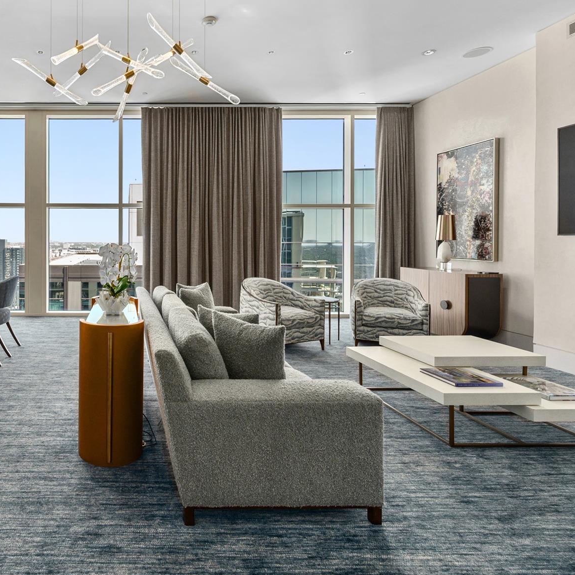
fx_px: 395
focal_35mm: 21
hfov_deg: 66.3
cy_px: 255
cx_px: 125
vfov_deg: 71.9
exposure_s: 1/30
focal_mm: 14
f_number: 8
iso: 800
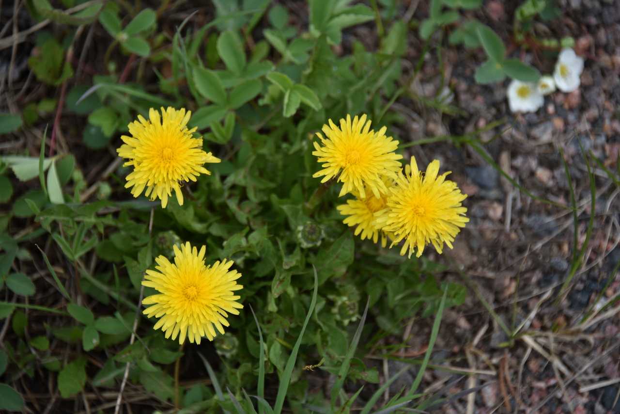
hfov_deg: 6.9
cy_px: 207
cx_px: 310
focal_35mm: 300
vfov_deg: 4.6
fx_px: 5168
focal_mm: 300
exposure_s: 1/640
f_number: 5.6
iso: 160
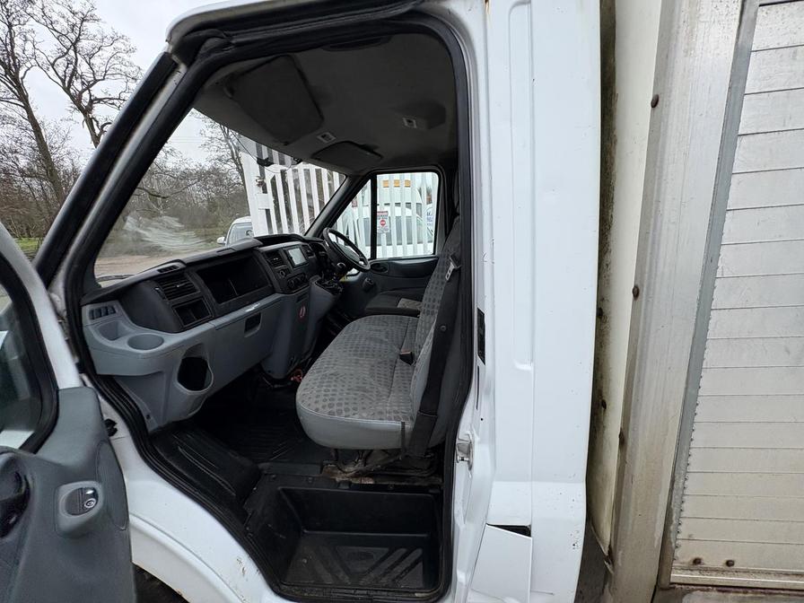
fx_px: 325
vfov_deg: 85.7
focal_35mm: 14
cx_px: 402
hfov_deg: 102.1
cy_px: 302
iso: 64
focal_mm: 2.22
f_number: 2.2
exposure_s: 1/488
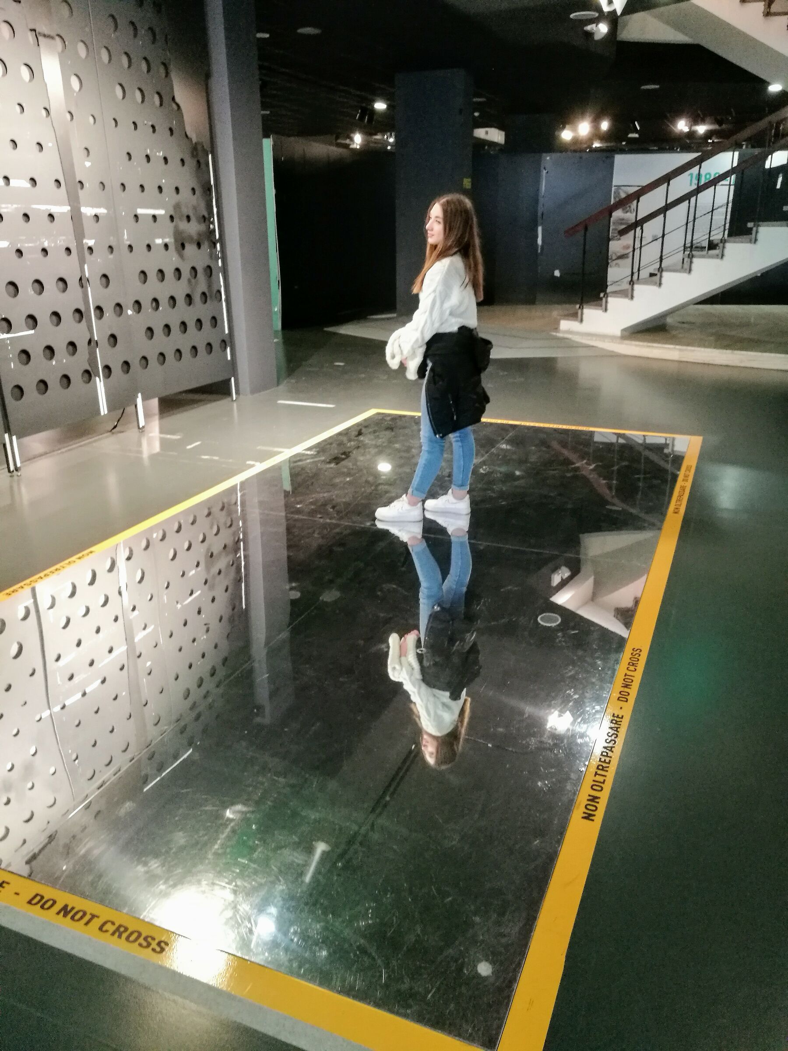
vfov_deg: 65.3
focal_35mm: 27
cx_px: 394
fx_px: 820
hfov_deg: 51.4
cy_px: 526
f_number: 2.2
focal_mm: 4.5
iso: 500
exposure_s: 1/25
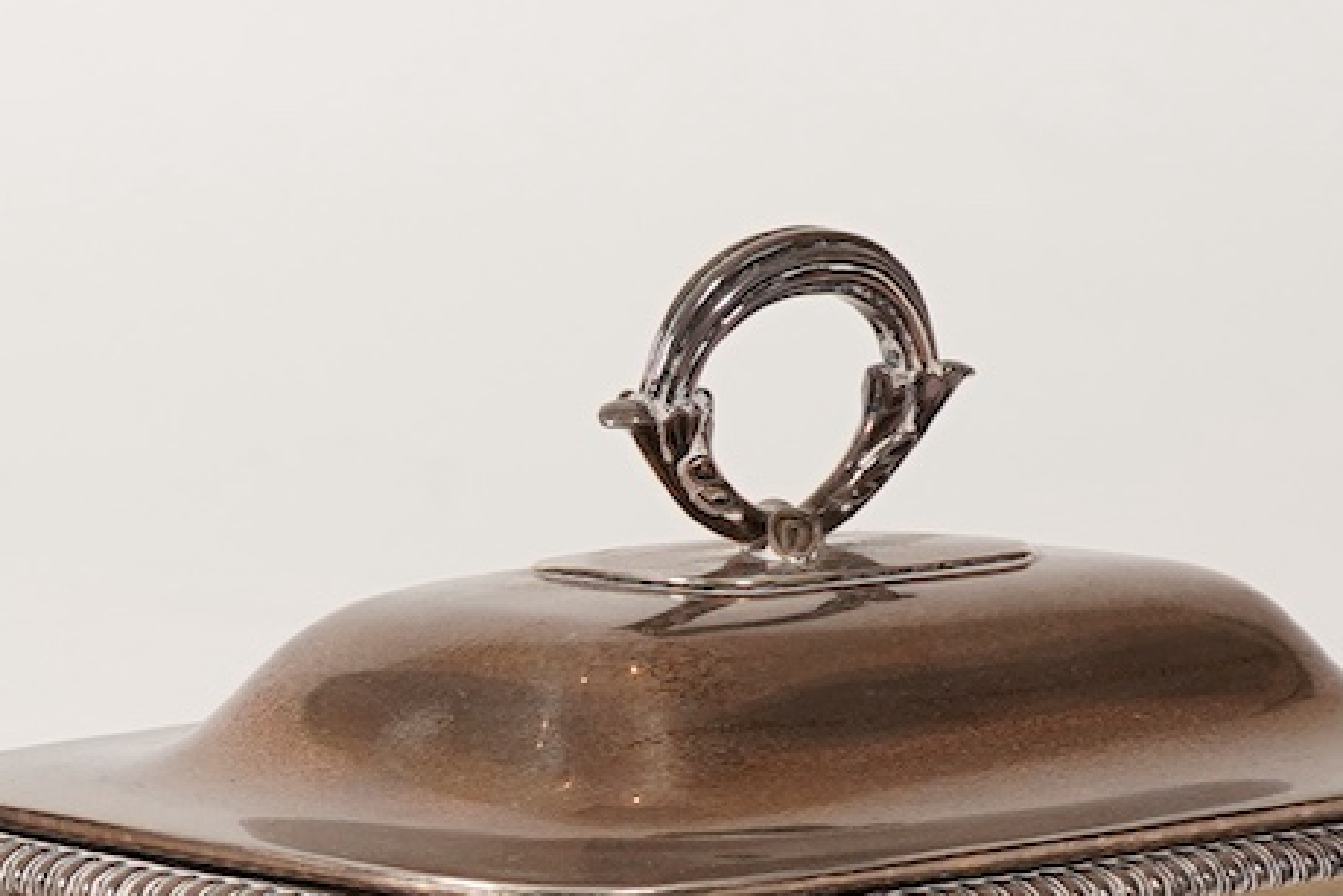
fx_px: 6157
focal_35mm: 165
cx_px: -326
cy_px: 970
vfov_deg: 8.3
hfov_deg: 12.1
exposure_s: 1/125
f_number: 16
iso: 400
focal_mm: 30
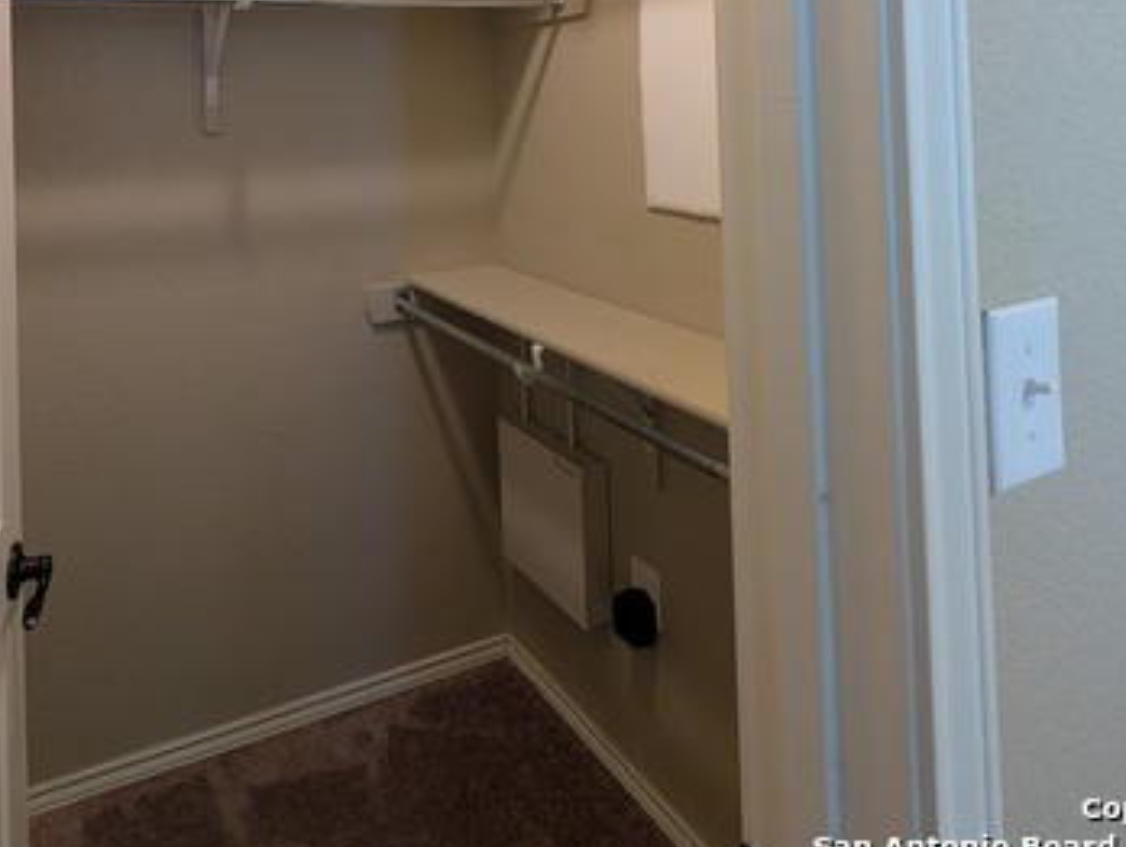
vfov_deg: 53.8
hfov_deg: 72.0
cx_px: 307
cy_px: 91
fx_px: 717
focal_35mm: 22
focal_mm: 2.02
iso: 354
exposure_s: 1/30
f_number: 1.7
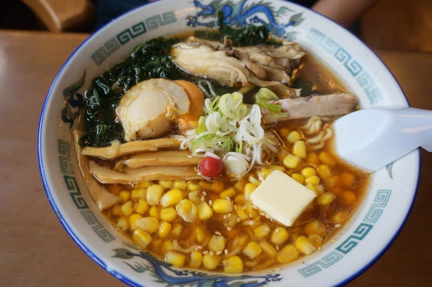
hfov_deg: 62.0
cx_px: 216
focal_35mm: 30
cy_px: 144
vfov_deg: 43.5
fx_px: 360
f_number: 4
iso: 200
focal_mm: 20
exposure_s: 1/160
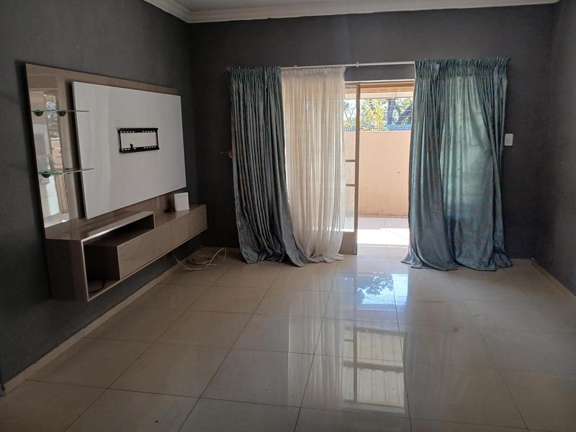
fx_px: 433
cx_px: 288
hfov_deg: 67.3
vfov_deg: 53.1
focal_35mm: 26
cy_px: 216
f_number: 1.8
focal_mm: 3.98
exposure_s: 1/50
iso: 80
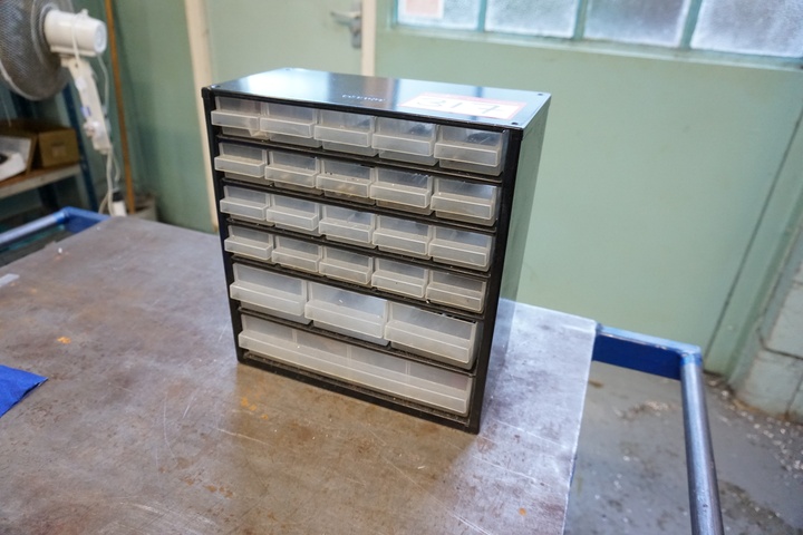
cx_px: 402
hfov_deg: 73.7
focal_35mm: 24
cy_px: 268
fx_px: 535
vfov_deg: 53.1
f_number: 3.5
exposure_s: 1/160
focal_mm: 16
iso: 2000
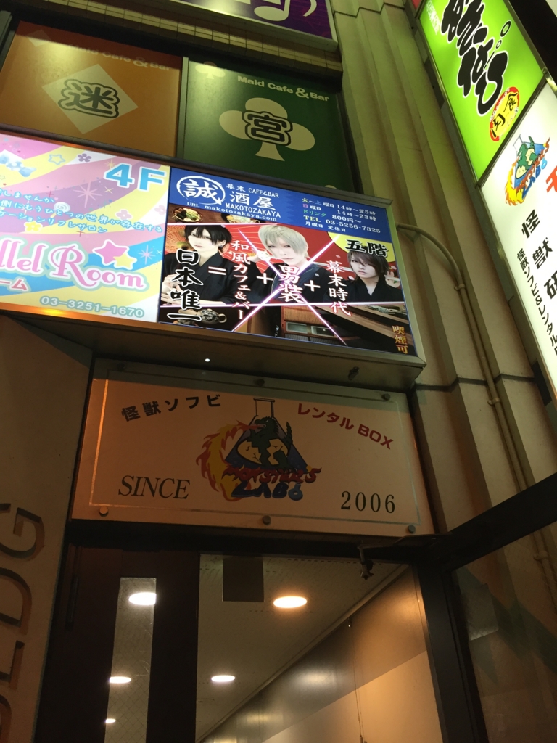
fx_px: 622
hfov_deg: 48.2
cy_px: 372
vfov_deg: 61.7
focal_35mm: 29
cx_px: 278
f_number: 2.2
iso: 64
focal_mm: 4.15
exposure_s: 1/33
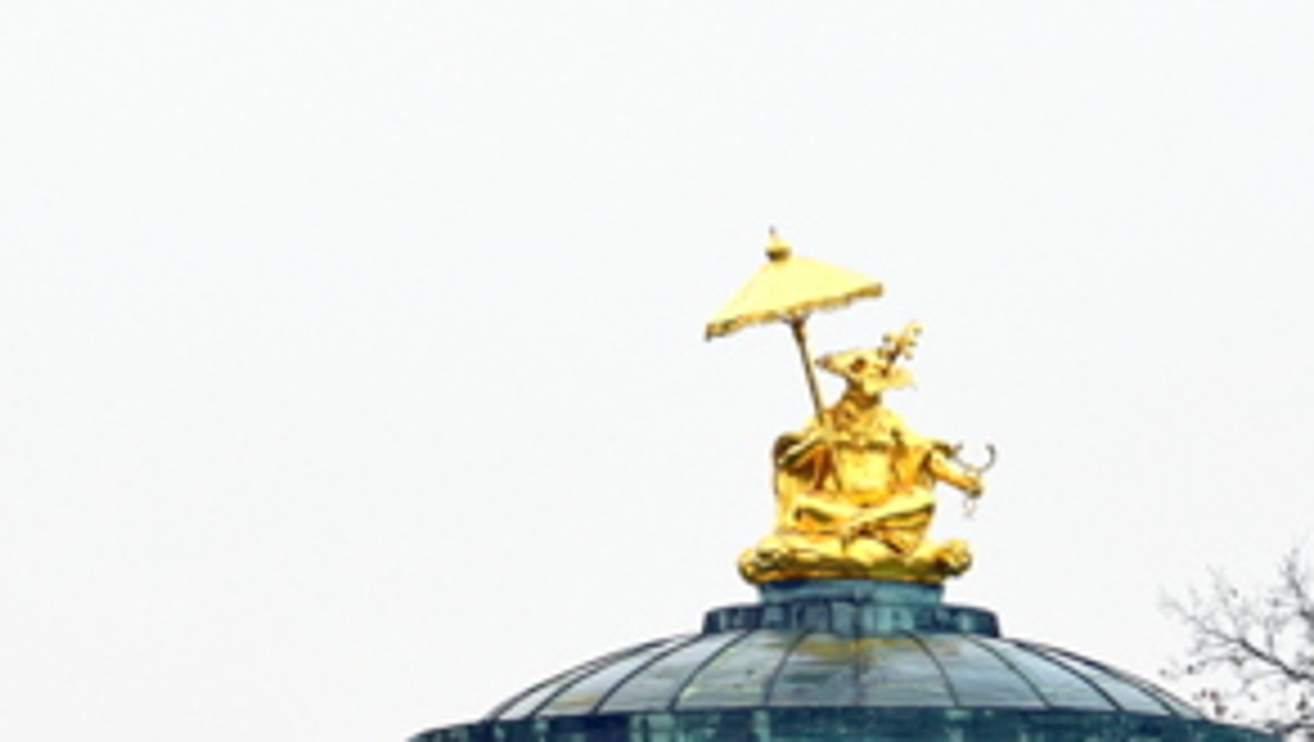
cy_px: 661
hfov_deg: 4.8
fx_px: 15746
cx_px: 860
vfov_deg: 2.7
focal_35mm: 451
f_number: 9
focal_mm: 105
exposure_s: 1/160
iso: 400
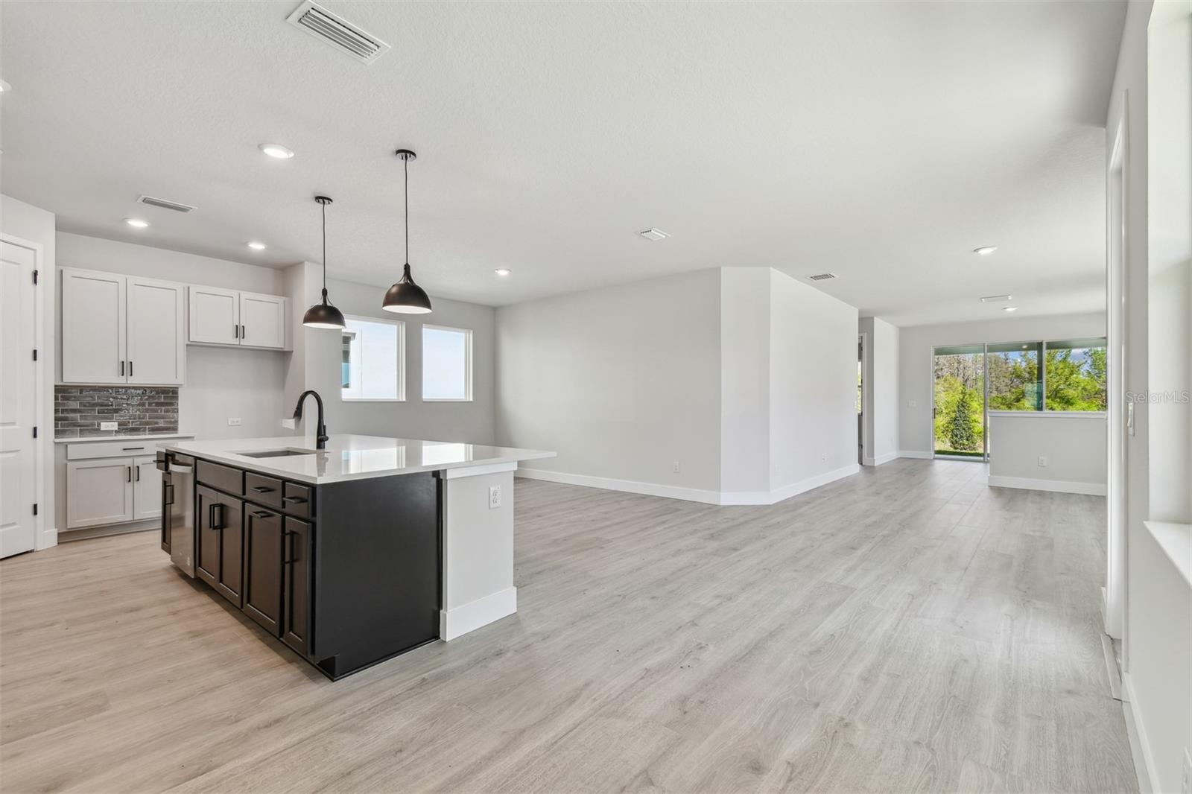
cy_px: 397
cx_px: 596
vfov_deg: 77.3
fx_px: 497
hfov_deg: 100.4
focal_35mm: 15
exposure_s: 1/15
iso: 100
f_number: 7.1
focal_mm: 10
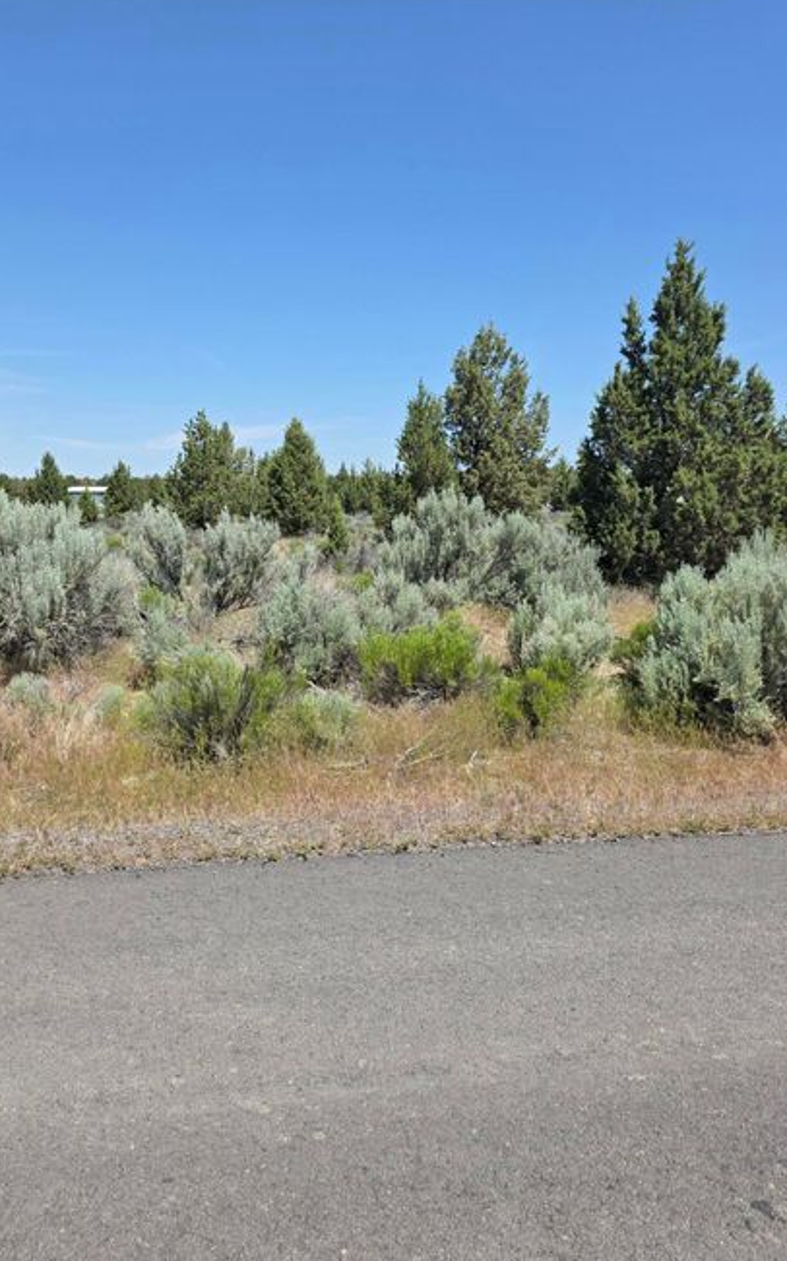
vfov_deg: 72.6
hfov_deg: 49.2
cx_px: 355
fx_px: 858
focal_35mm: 25
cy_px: 620
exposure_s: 1/5958
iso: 80
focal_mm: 6.3
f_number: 1.7
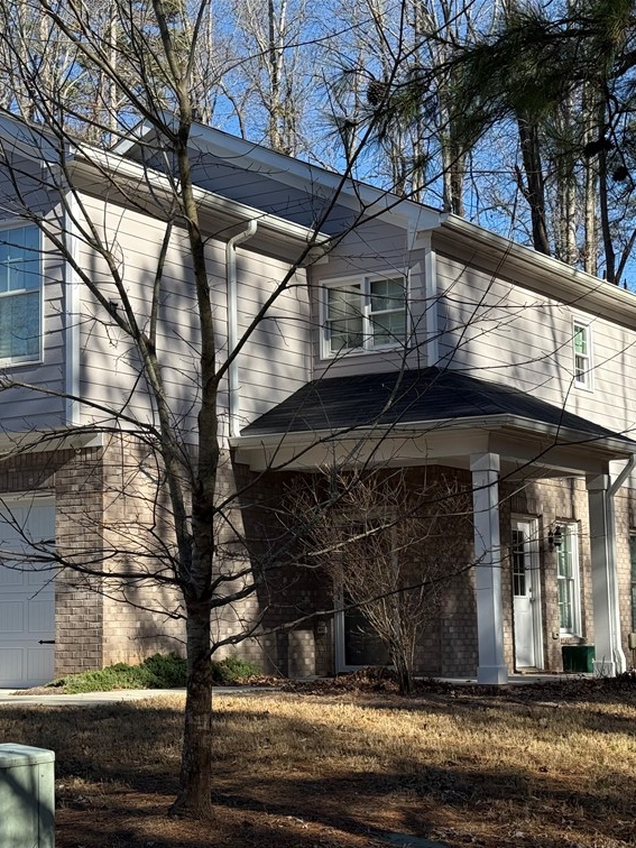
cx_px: 255
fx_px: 1592
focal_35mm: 65
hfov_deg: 22.6
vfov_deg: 29.8
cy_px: 430
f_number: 1.78
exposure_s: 1/2865
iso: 80
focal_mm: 6.76
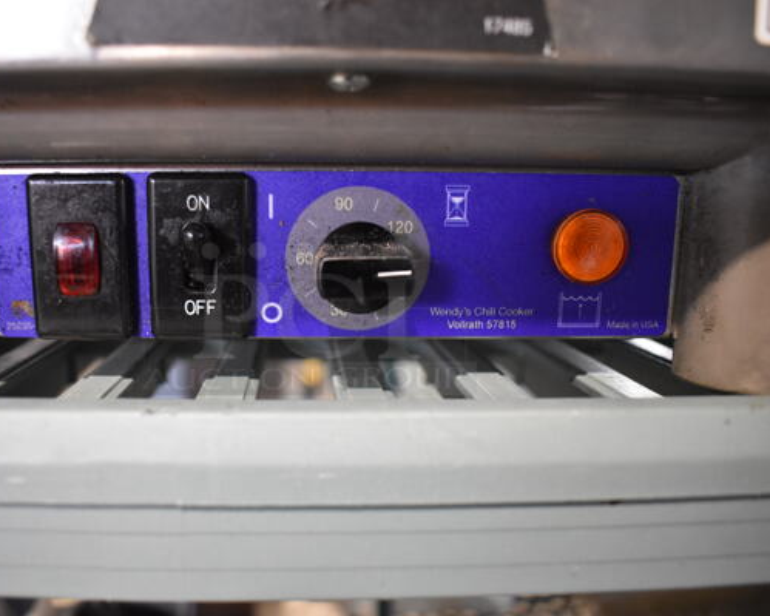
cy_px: 313
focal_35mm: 31
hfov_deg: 56.7
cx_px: 306
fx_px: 706
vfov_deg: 47.1
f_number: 4
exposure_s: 1/60
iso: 2500
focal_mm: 18
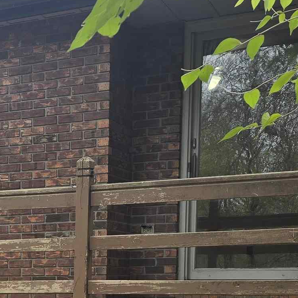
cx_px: -65
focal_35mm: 84
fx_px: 818
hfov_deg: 19.4
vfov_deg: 19.3
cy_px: 367
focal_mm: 6.3
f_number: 1.7
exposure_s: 1/180
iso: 32
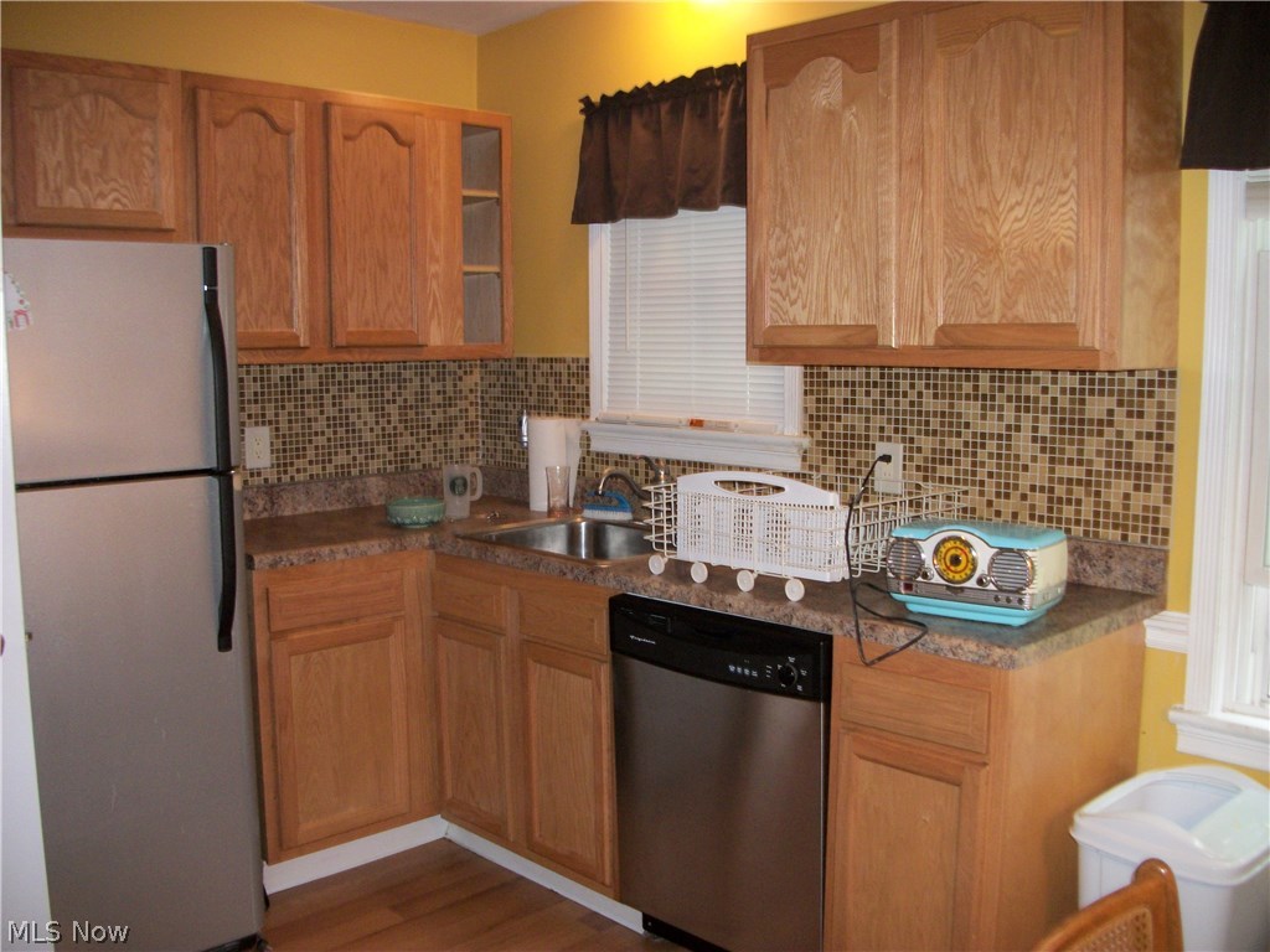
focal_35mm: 32
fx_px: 1174
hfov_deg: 56.8
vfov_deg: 44.2
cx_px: 635
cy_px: 476
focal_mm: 5.7
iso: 160
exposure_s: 1/30
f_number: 2.9
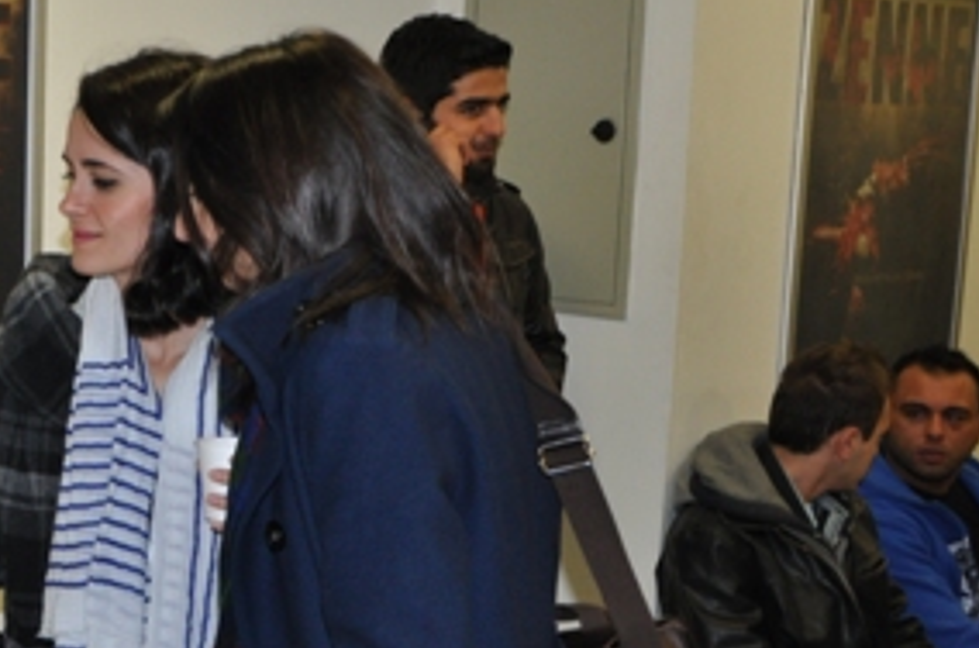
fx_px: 1737
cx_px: 62
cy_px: 367
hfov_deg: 29.9
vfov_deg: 21.1
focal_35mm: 64
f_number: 3.8
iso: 800
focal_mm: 22
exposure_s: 1/60
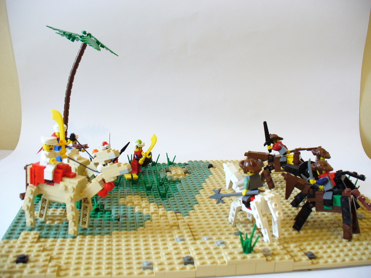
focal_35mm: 37
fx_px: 397
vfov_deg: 38.7
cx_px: 186
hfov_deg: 50.1
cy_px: 139
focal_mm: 6.1
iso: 200
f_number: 2.8
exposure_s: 1/8
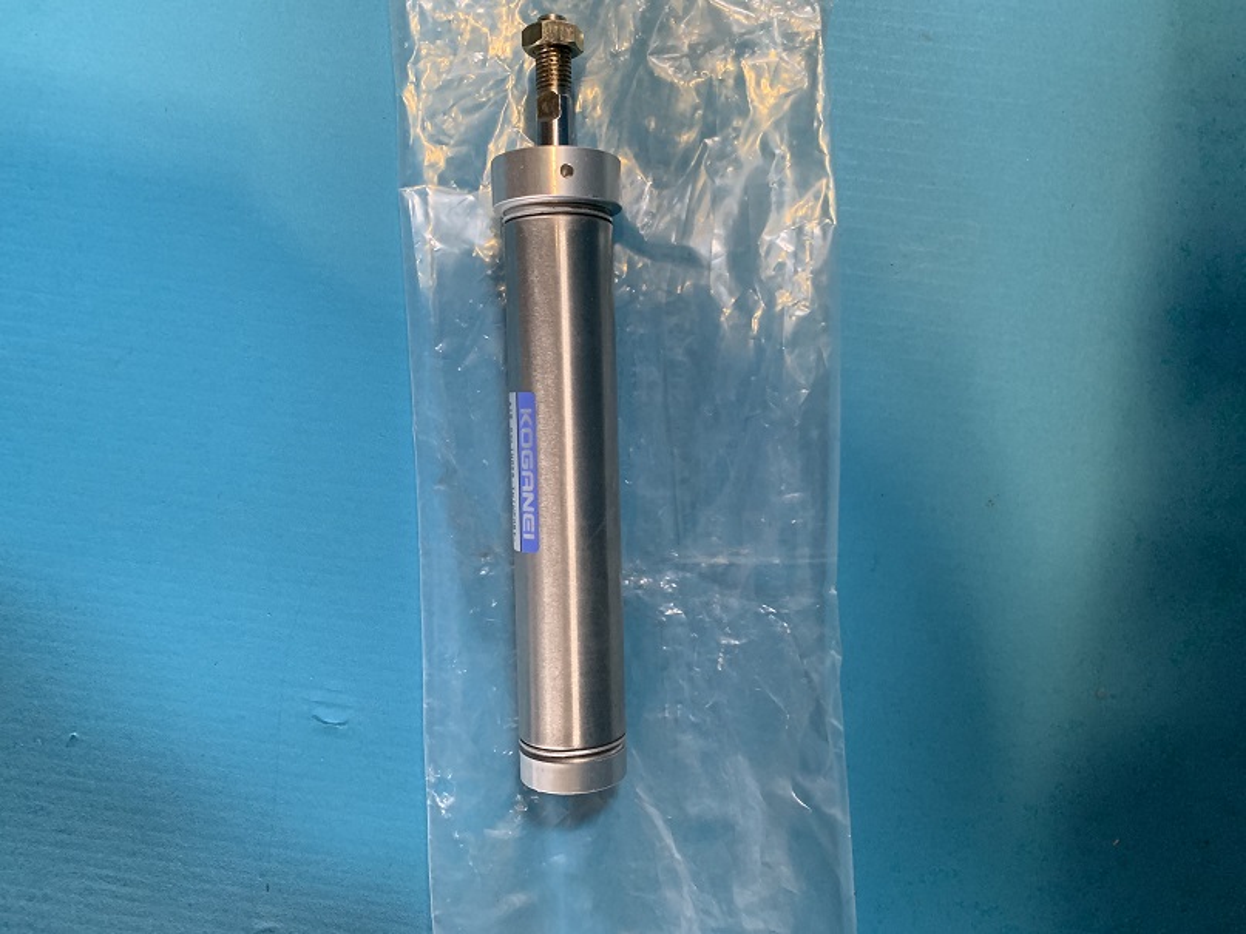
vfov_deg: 53.1
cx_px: 623
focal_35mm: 26
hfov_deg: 67.3
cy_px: 467
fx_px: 936
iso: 400
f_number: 1.8
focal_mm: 4.25
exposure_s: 1/43
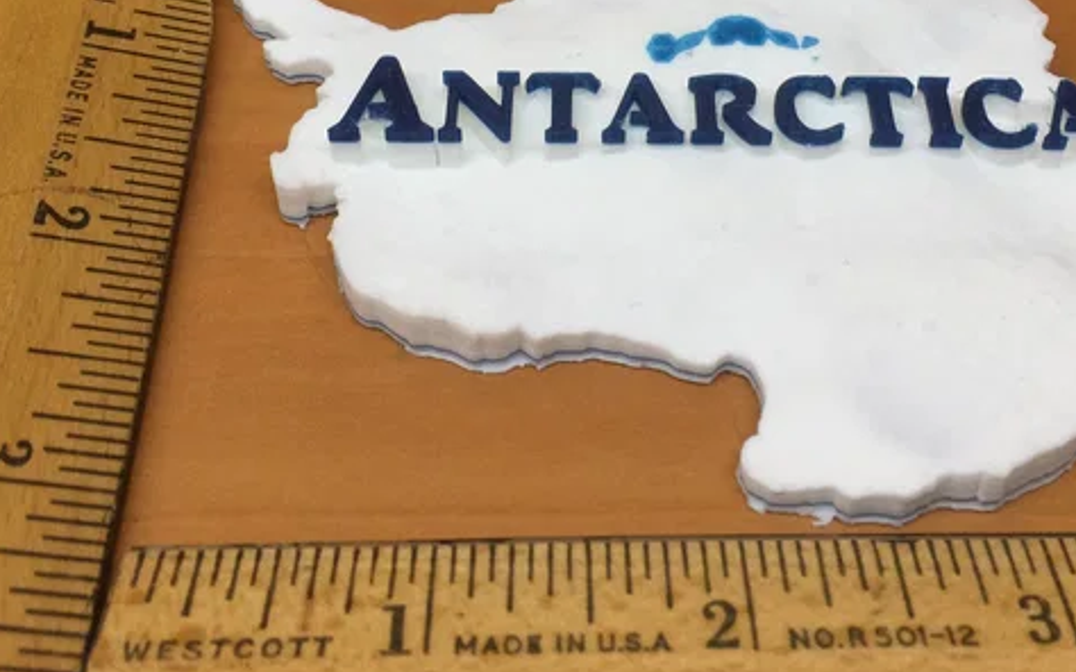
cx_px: 607
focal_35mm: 54
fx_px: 1583
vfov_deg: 22.9
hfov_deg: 37.5
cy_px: -22
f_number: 2.2
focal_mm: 4.15
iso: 32
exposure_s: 1/30
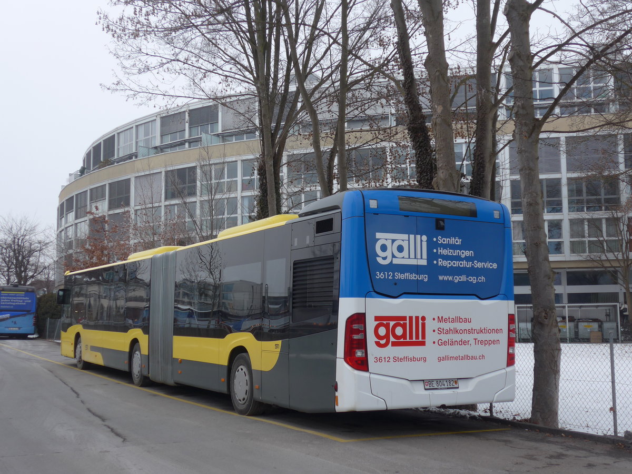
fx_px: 803
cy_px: 237
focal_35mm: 44
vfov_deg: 32.9
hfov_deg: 42.9
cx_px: 316
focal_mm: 9
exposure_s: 1/125
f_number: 2.8
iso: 80
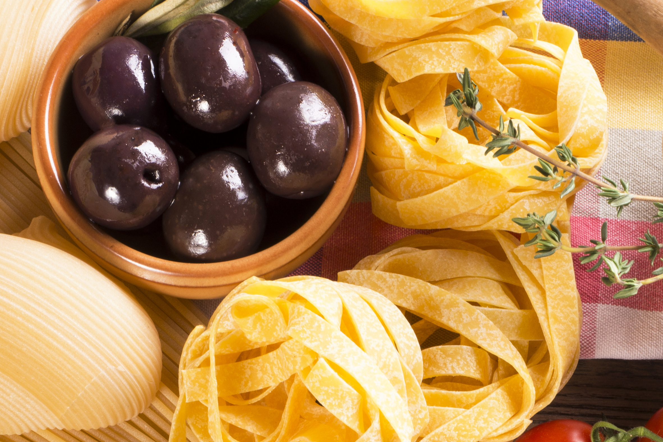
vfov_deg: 8.6
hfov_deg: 13.1
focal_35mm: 156
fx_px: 2874
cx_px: 467
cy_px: 653
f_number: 16
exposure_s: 1/200
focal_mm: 50
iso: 100
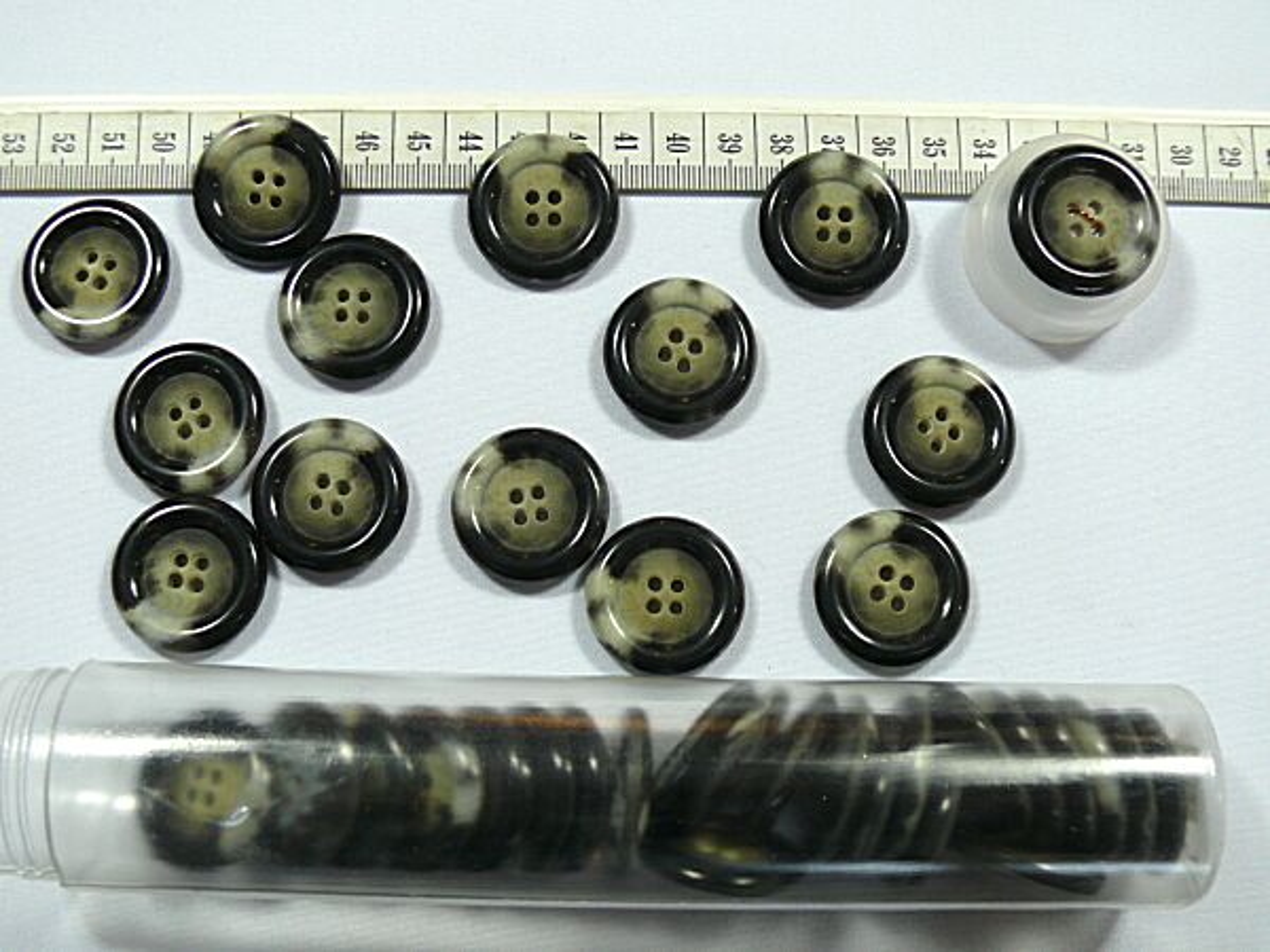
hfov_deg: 45.8
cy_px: 476
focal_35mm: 41
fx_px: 1504
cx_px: 635
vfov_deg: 35.1
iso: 200
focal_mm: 8.3
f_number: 2.8
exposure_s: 1/50
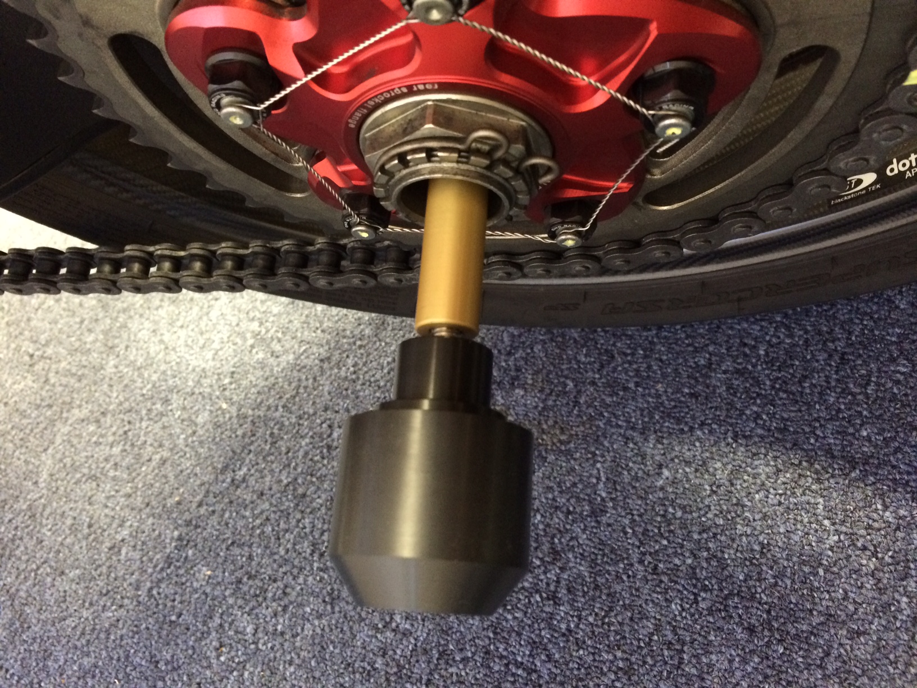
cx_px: 458
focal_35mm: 29
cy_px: 344
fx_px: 768
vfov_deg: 48.2
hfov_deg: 61.7
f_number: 2.2
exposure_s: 1/15
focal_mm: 4.15
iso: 320
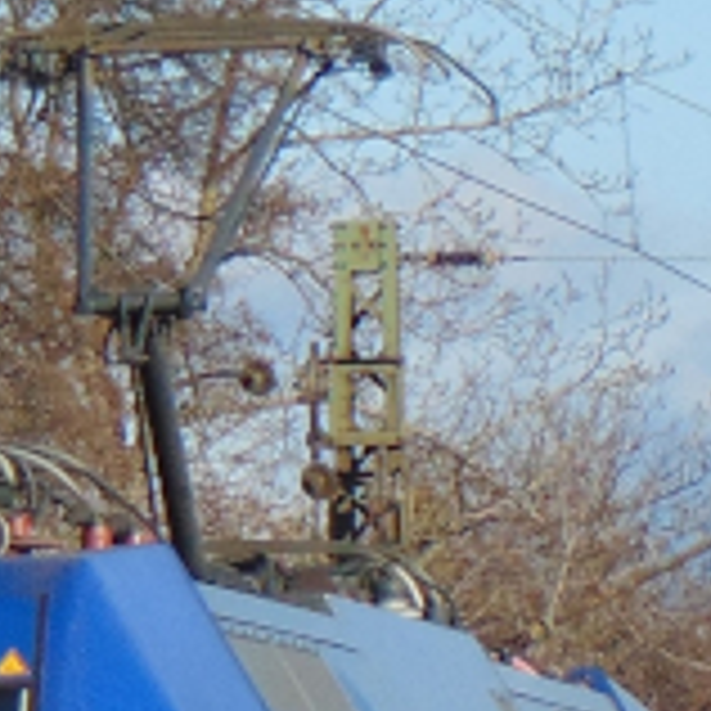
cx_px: 4
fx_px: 20775
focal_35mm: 894
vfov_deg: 2.0
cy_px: 680
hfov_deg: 2.0
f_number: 4
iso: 80
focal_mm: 23.9
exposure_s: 1/640
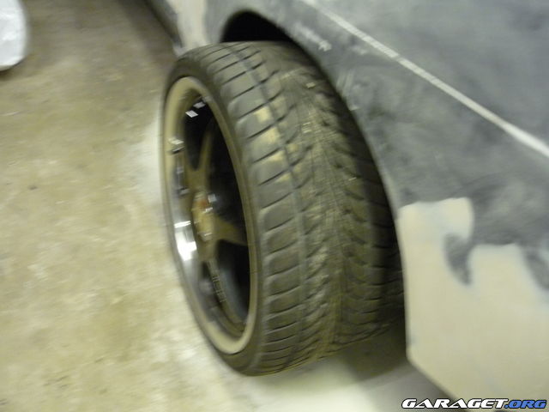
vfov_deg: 42.9
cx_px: 274
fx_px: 523
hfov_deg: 55.4
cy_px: 206
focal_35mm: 33
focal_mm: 5.5
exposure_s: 1/13
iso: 400
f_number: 2.8
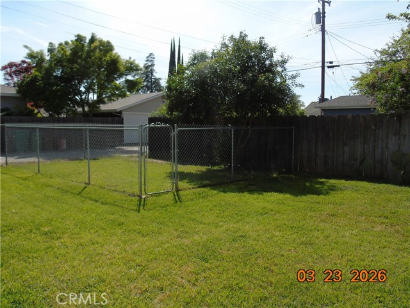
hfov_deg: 61.7
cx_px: 205
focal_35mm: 29
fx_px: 343
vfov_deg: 48.2
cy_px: 154
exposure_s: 1/800
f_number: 3.6
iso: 80
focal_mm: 5.2
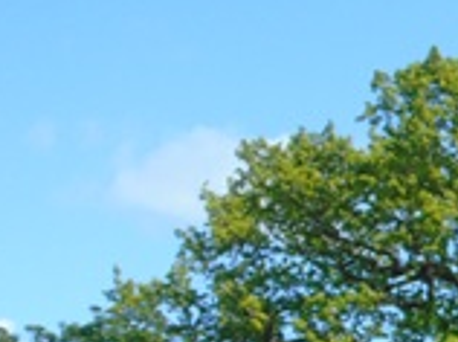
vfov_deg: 6.1
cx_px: 904
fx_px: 3171
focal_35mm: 240
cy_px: 407
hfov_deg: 7.9
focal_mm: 9.6
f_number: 4.5
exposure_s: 1/320
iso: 80
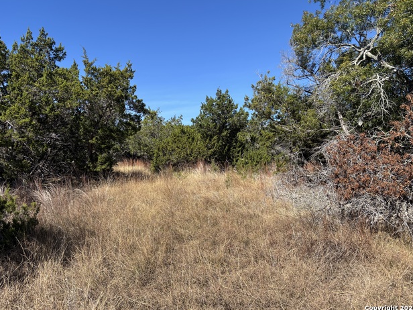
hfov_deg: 65.3
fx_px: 322
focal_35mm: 27
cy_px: 159
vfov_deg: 51.3
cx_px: 204
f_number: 1.6
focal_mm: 5.96
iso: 50
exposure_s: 1/2242
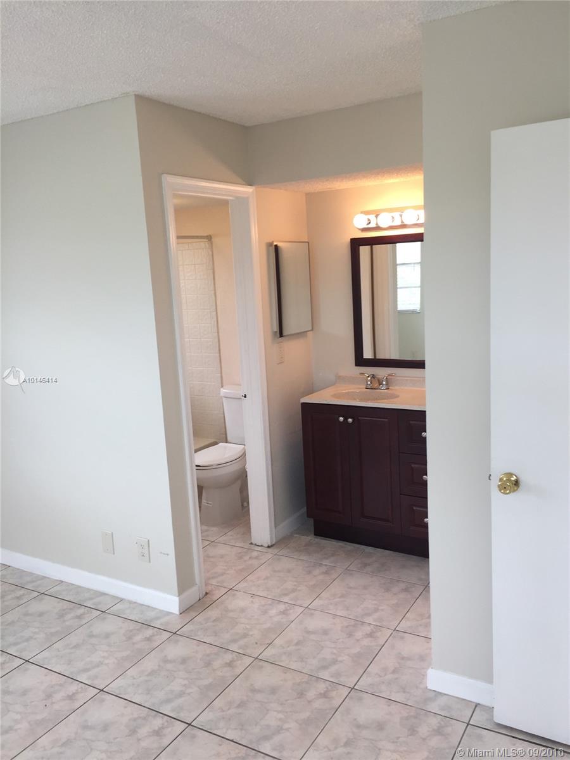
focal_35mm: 29
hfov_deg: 48.2
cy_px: 380
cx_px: 285
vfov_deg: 61.7
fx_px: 637
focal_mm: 4.15
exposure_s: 1/60
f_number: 2.2
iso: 32
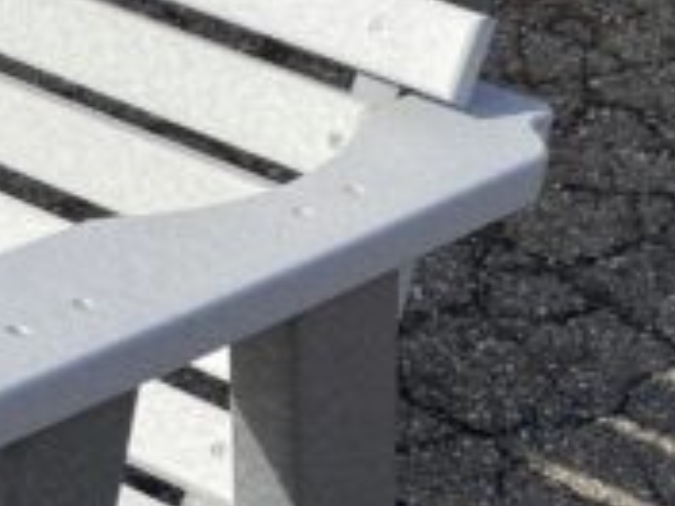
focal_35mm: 151
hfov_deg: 12.8
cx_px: -96
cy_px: 360
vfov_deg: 9.8
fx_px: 2944
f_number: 1.8
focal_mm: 4.25
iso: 32
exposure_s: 1/1330
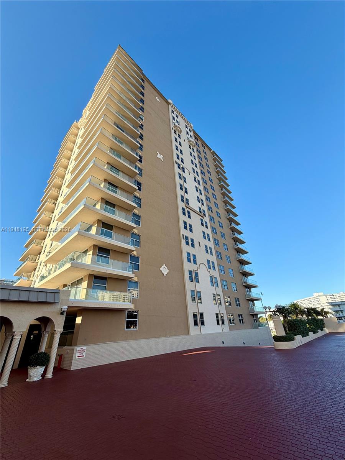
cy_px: 230
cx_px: 172
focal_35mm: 14
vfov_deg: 102.1
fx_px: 186
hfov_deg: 85.7
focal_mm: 2.22
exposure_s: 1/585
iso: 40
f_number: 2.2
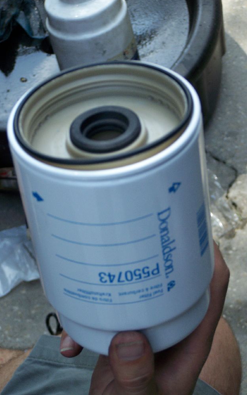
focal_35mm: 112
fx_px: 1207
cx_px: 129
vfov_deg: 18.6
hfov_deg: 11.7
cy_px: 197
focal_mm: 17.5
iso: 80
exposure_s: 1/320
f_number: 3.2
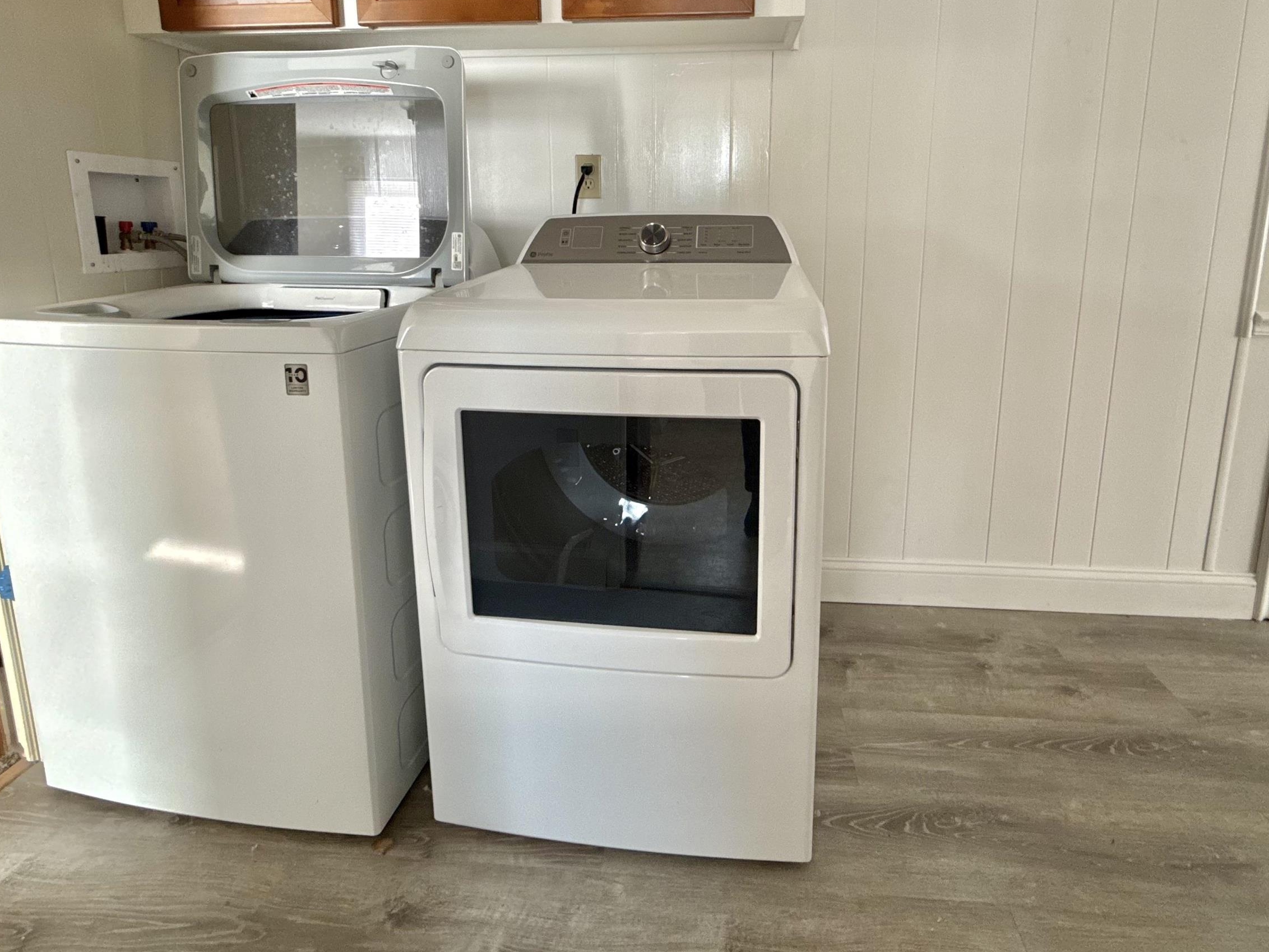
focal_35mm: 19
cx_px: 668
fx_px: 697
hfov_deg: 84.6
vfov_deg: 67.3
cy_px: 342
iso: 320
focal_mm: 2.22
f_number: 2.2
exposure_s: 1/99
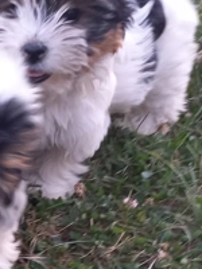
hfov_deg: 28.8
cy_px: 63
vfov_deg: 37.1
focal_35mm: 50
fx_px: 389
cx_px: 61
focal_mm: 4.65
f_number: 1.8
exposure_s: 1/49
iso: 200
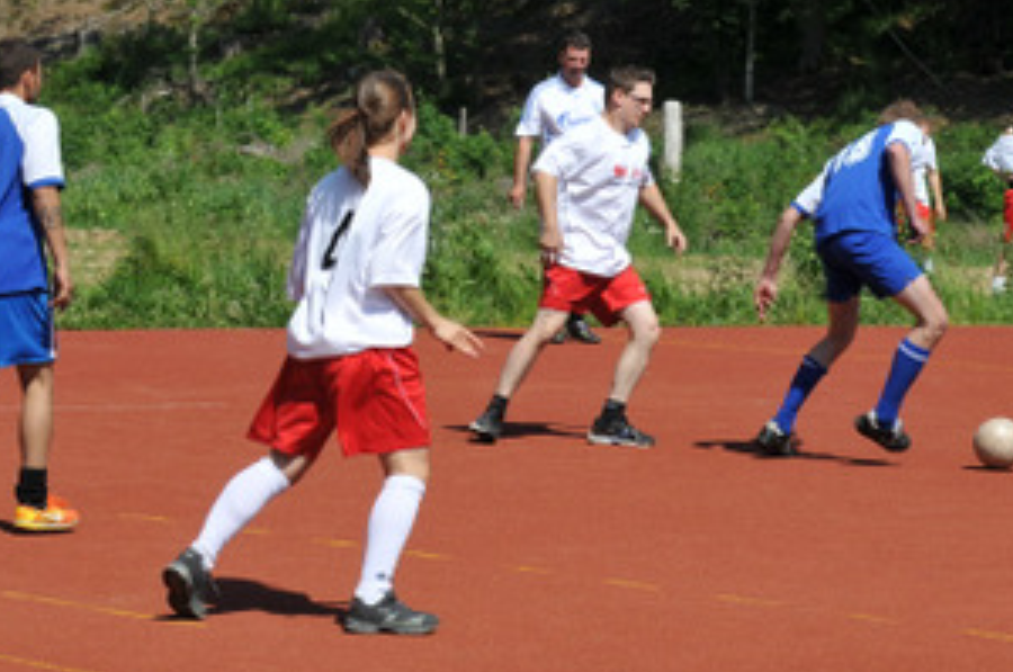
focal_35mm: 175
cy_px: 284
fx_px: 4916
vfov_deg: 7.8
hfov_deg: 11.8
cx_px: 608
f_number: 8
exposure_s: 1/640
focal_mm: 70
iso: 200
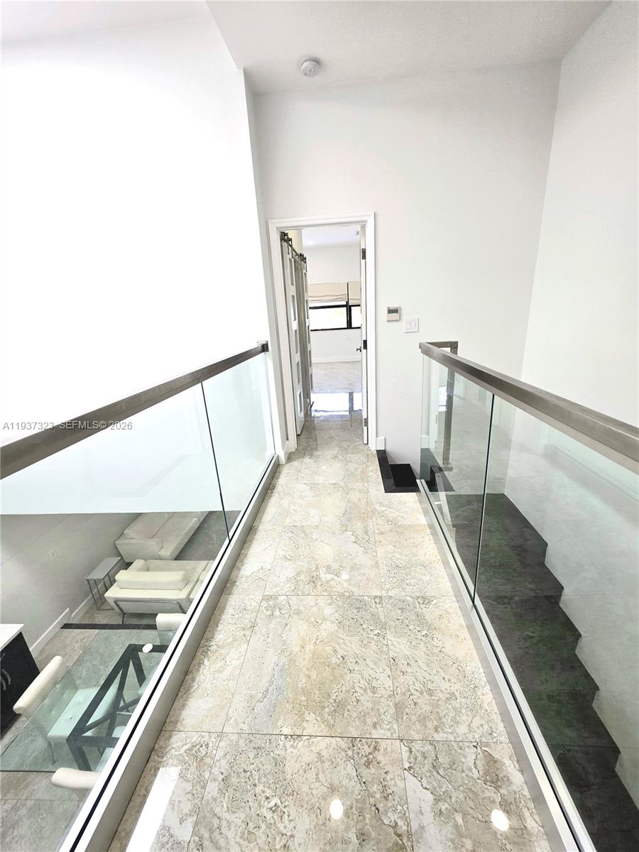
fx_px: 320
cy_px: 426
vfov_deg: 106.2
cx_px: 320
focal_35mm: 13
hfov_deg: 89.9
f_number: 1.9
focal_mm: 2.2
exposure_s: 1/120
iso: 64
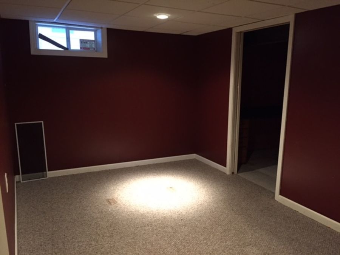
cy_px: 128
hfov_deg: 61.7
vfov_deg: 48.2
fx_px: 285
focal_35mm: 29
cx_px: 170
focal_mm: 4.15
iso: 250
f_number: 2.2
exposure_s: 1/17
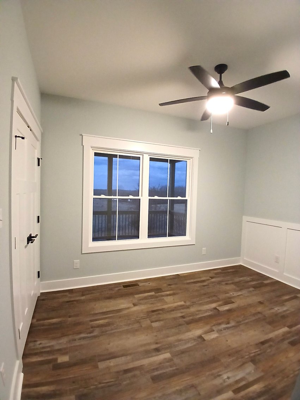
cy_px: 200
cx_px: 150
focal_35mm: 17
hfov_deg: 74.7
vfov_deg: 91.0
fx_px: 196
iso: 500
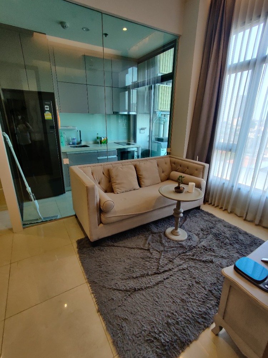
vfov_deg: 106.2
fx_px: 134
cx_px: 134
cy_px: 179
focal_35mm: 13
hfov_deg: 89.9
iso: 400
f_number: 2.2
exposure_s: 1/33
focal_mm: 2.25
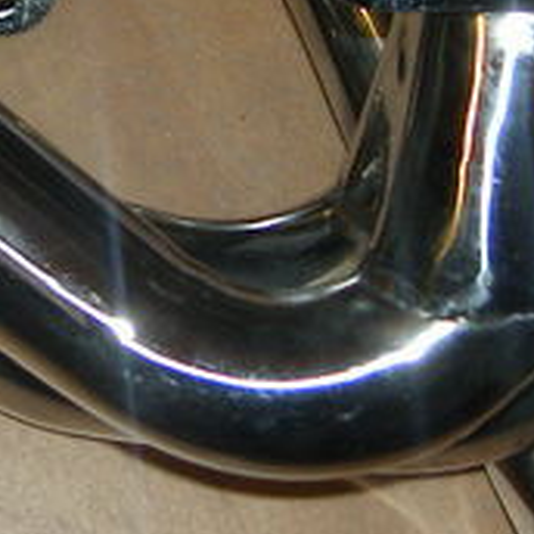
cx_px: -53
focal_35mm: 128
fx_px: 2234
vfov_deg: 13.6
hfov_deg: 13.4
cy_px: 137
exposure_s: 1/59.5
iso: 100
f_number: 2.8
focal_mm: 8
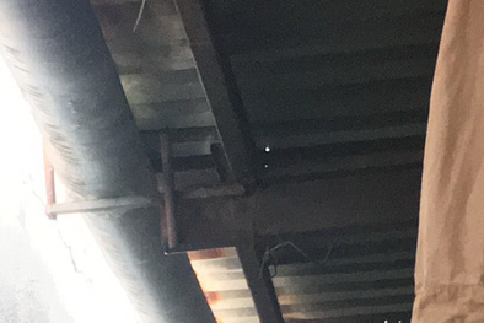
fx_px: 2058
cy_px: 894
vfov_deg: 8.0
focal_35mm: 153
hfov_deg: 13.4
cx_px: 253
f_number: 2.2
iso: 200
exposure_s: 1/17
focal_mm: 4.15
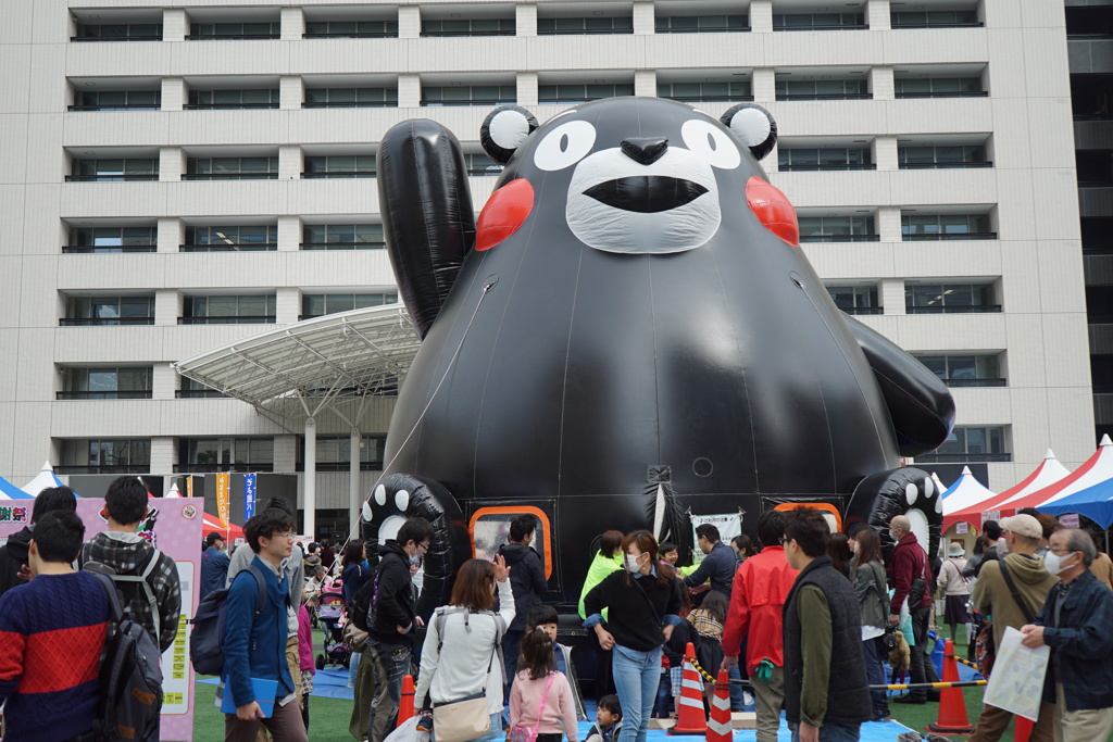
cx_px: 556
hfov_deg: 53.1
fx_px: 1113
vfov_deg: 36.9
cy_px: 371
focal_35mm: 36
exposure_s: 1/200
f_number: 6.3
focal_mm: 36
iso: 100
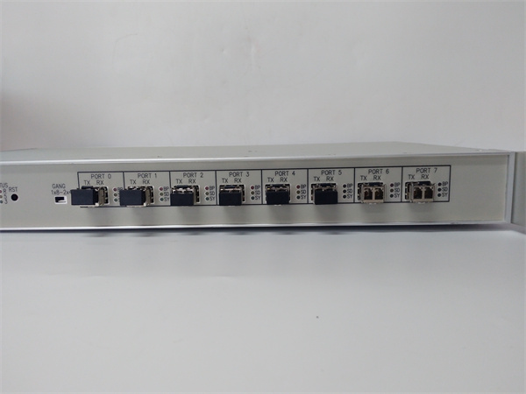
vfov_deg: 51.4
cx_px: 263
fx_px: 410
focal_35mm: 27
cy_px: 197
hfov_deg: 65.3
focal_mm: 3.79
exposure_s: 1/33
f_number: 2
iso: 120
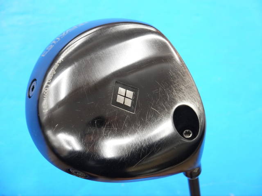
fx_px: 636
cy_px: 98
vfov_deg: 17.6
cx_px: 131
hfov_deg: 23.3
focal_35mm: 84
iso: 800
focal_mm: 42
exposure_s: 1/50
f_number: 5.6
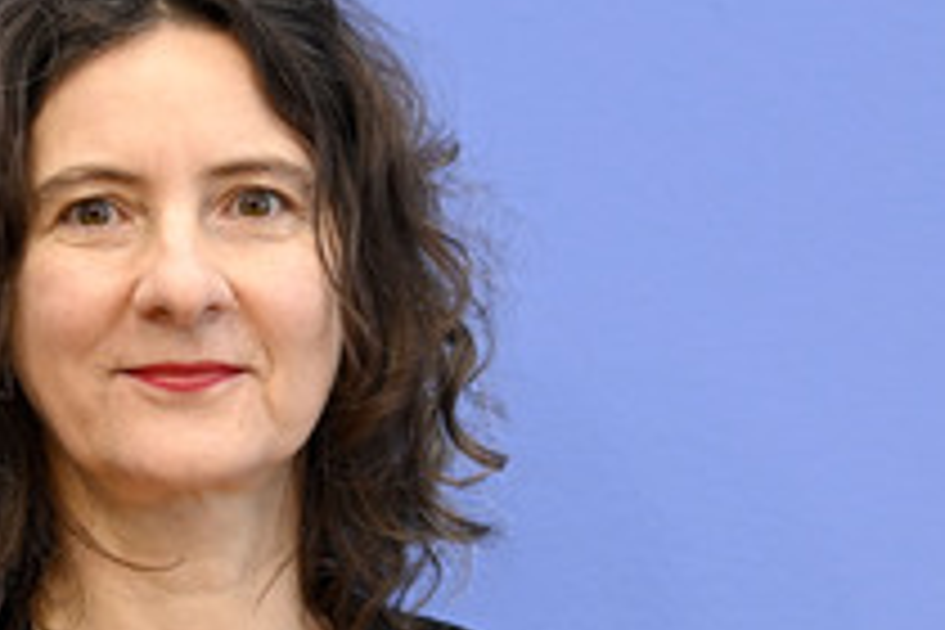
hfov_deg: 9.6
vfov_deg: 6.4
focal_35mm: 215
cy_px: 446
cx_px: 245
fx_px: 5643
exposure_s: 1/400
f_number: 4.5
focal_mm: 100
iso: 5000
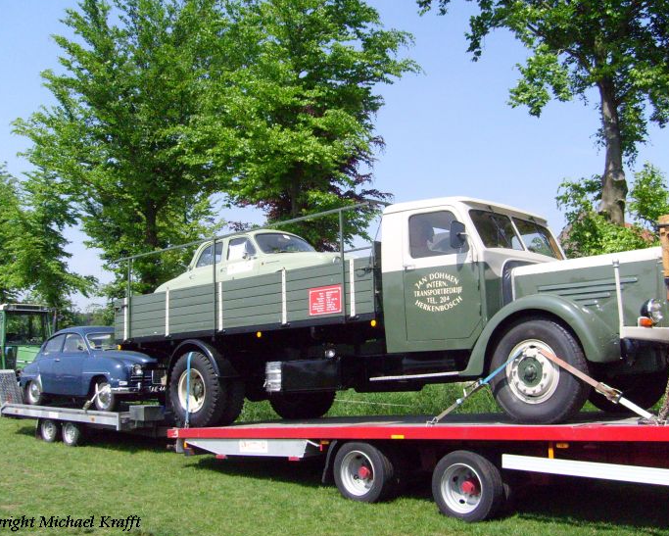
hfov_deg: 45.8
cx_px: 338
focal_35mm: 40
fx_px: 792
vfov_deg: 37.3
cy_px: 247
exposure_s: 1/500
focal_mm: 5.8
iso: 200
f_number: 7.1
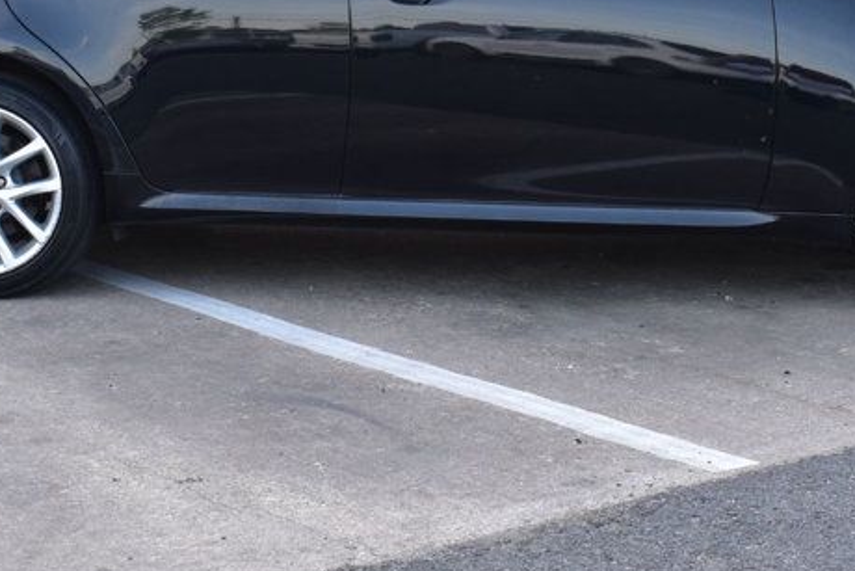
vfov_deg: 15.1
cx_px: 448
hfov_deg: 22.6
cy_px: 158
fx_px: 2141
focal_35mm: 90
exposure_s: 1/100
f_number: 9
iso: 400
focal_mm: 27
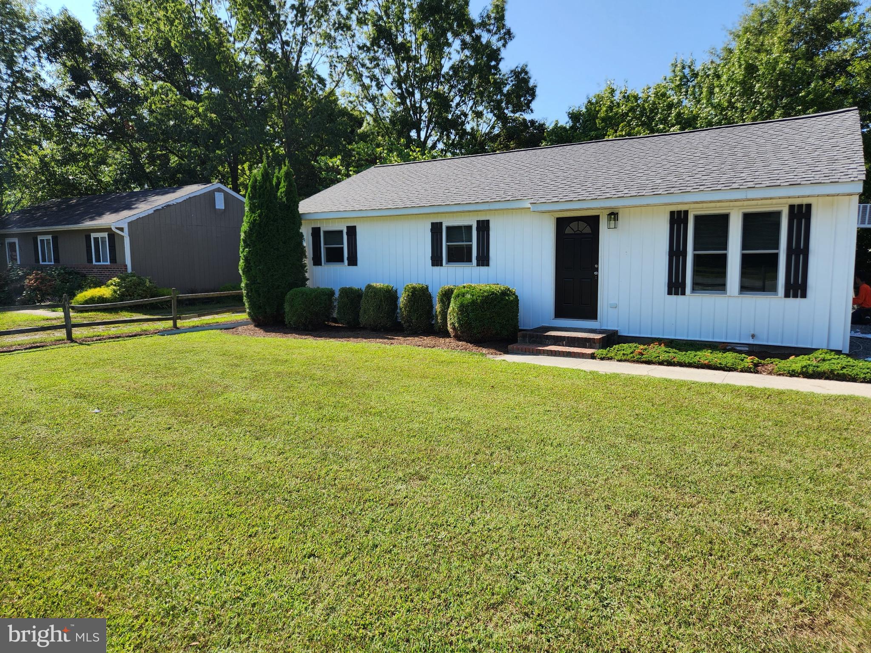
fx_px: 579
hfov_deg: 73.9
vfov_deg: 58.9
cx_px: 436
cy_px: 326
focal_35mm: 23
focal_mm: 5.4
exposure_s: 1/1061
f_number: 1.8
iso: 20
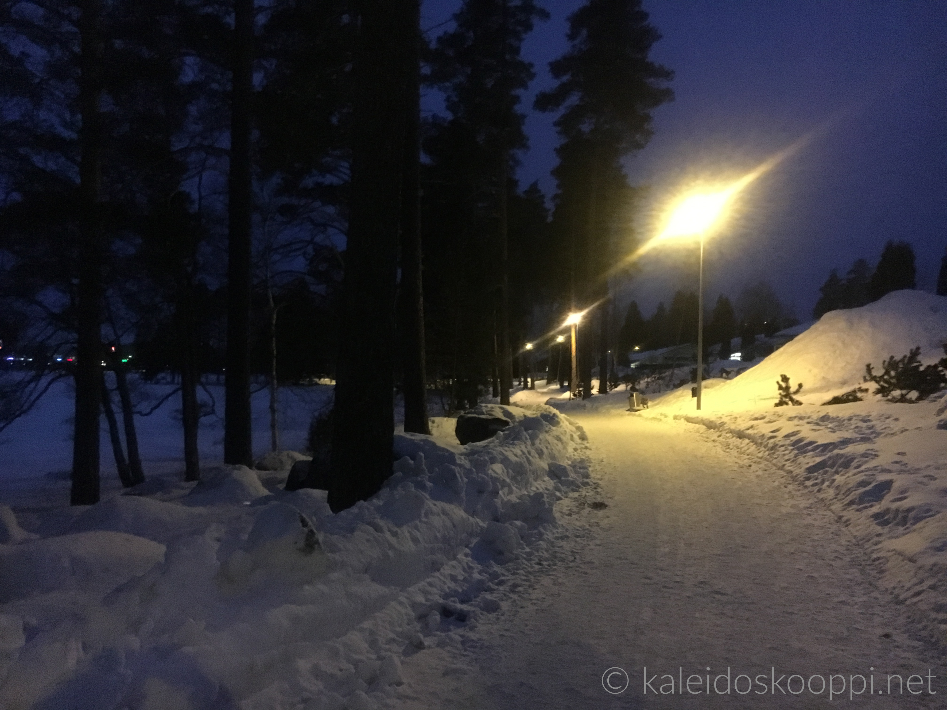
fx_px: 793
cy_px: 355
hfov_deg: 61.7
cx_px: 474
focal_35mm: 29
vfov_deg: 48.2
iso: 1250
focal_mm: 4.15
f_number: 2.2
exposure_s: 1/17
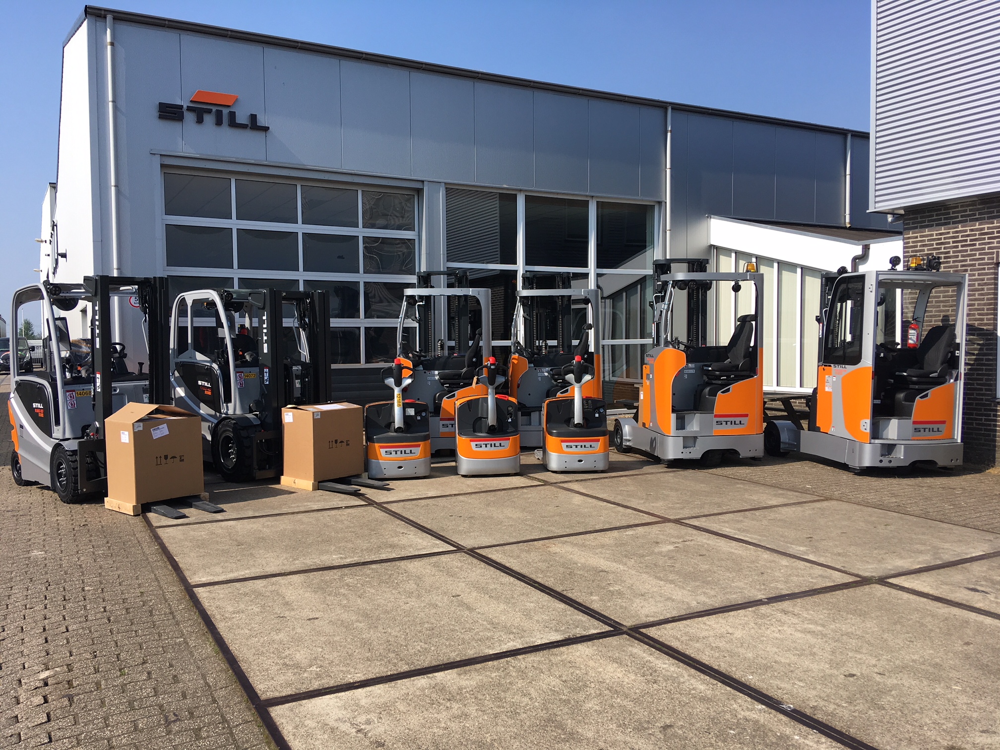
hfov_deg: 61.7
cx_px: 500
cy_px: 375
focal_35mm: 29
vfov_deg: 48.2
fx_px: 838
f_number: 2.2
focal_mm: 4.15
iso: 25
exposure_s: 1/1304
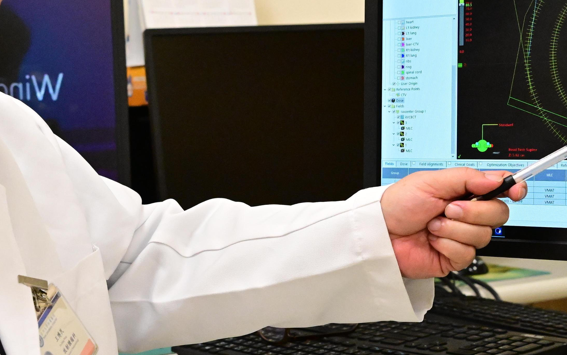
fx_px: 1298
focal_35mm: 84
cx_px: 247
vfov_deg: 15.5
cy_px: 145
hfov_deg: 24.6
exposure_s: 1/1000
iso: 8000
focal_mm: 29
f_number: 4
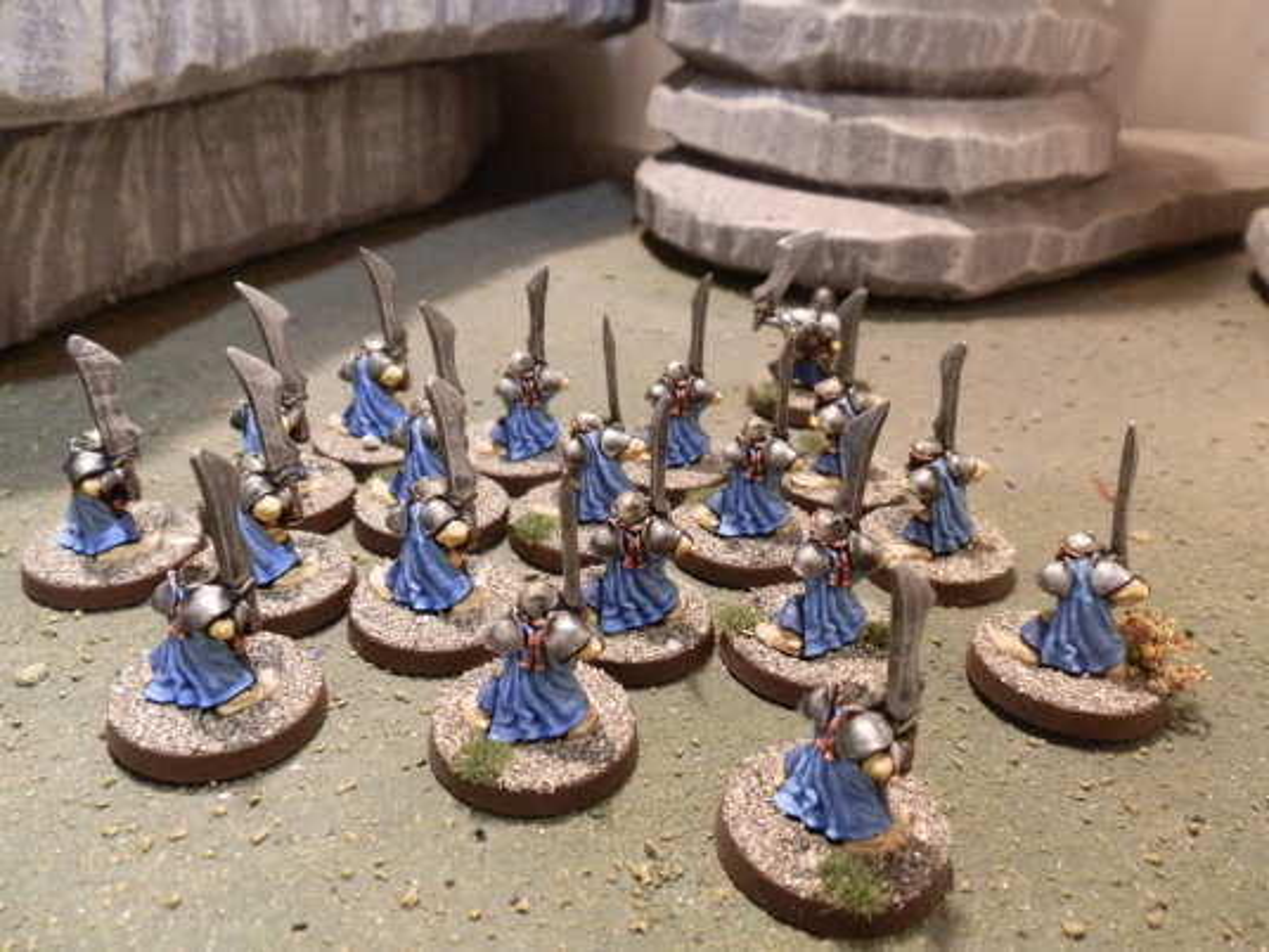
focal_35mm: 28
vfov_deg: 49.7
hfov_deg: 63.4
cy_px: 476
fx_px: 1026
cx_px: 634
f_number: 3.1
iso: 400
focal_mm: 5
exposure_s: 1/60
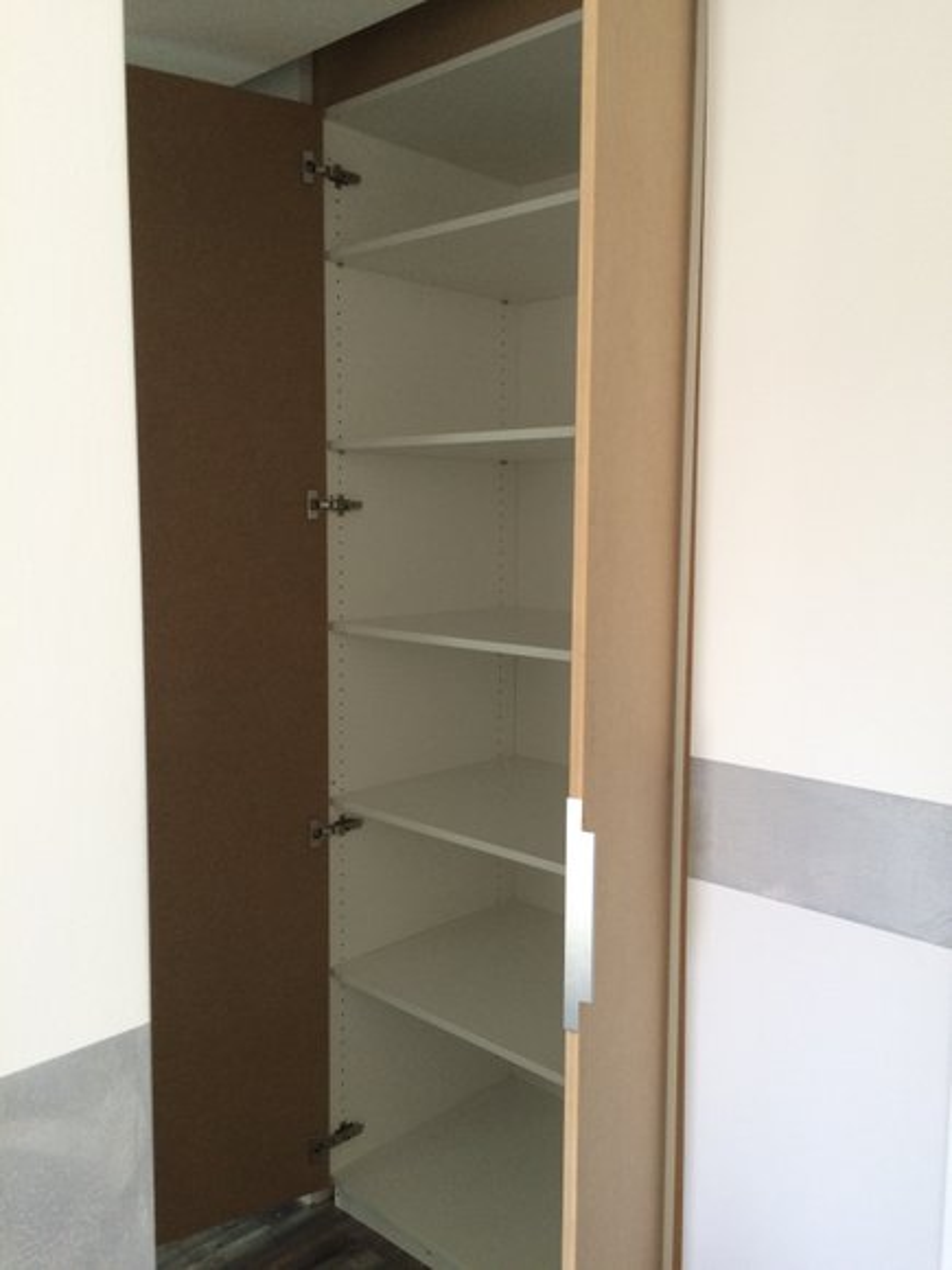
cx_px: 476
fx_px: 1063
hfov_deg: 48.2
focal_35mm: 29
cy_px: 635
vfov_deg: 61.7
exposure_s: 1/33
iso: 80
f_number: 2.2
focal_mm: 4.15
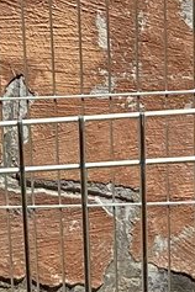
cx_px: -24
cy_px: 527
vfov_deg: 9.5
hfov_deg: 6.6
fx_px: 1674
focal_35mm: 206
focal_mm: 3.3
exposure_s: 1/1045
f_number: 2.4
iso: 25
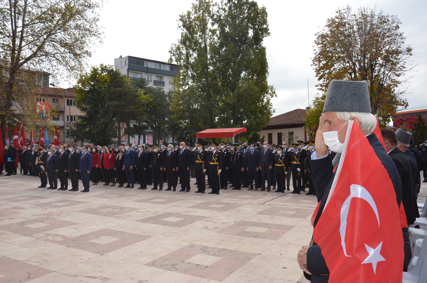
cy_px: 142
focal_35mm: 27
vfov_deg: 47.7
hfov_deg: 67.5
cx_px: 214
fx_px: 320
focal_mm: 18
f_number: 7.1
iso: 100
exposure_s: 1/250
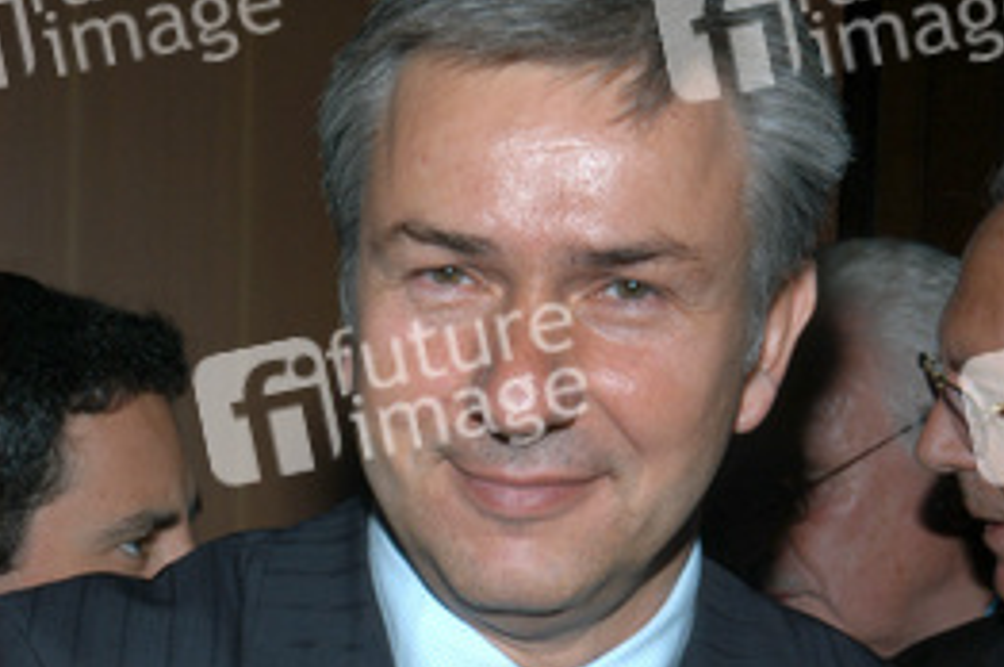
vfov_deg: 12.3
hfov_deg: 18.6
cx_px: 502
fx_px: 3064
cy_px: 586
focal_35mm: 110
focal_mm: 48
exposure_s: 1/160
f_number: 25
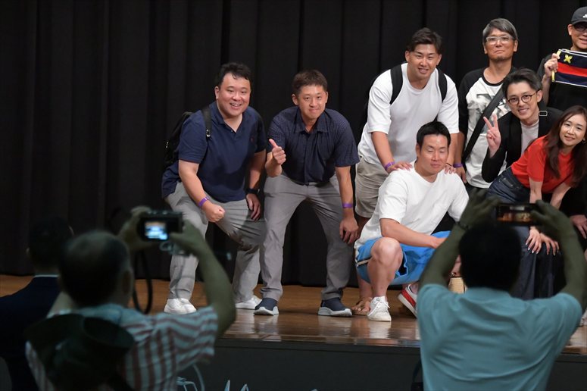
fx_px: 3537
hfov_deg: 9.5
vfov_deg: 6.3
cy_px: 196
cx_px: 294
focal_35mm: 217
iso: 6400
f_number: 5.6
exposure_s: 1/400
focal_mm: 145
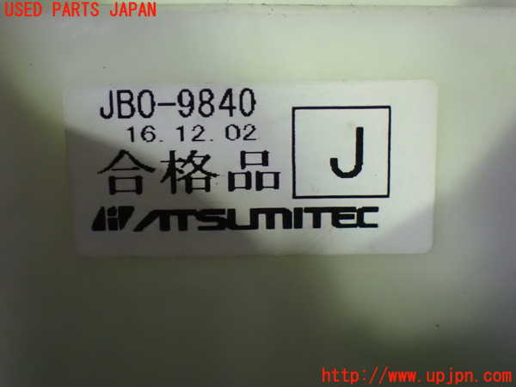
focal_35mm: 88
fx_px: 1312
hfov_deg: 22.3
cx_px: 258
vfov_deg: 16.8
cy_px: 194
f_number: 4.5
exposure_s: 1/60
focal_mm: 15.66
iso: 1600
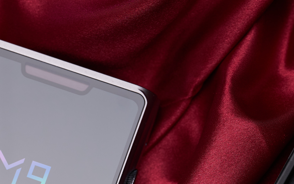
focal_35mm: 195
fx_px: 1562
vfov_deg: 6.7
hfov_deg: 10.6
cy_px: 220
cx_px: -12
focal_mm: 70
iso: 200
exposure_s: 1/100
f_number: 5
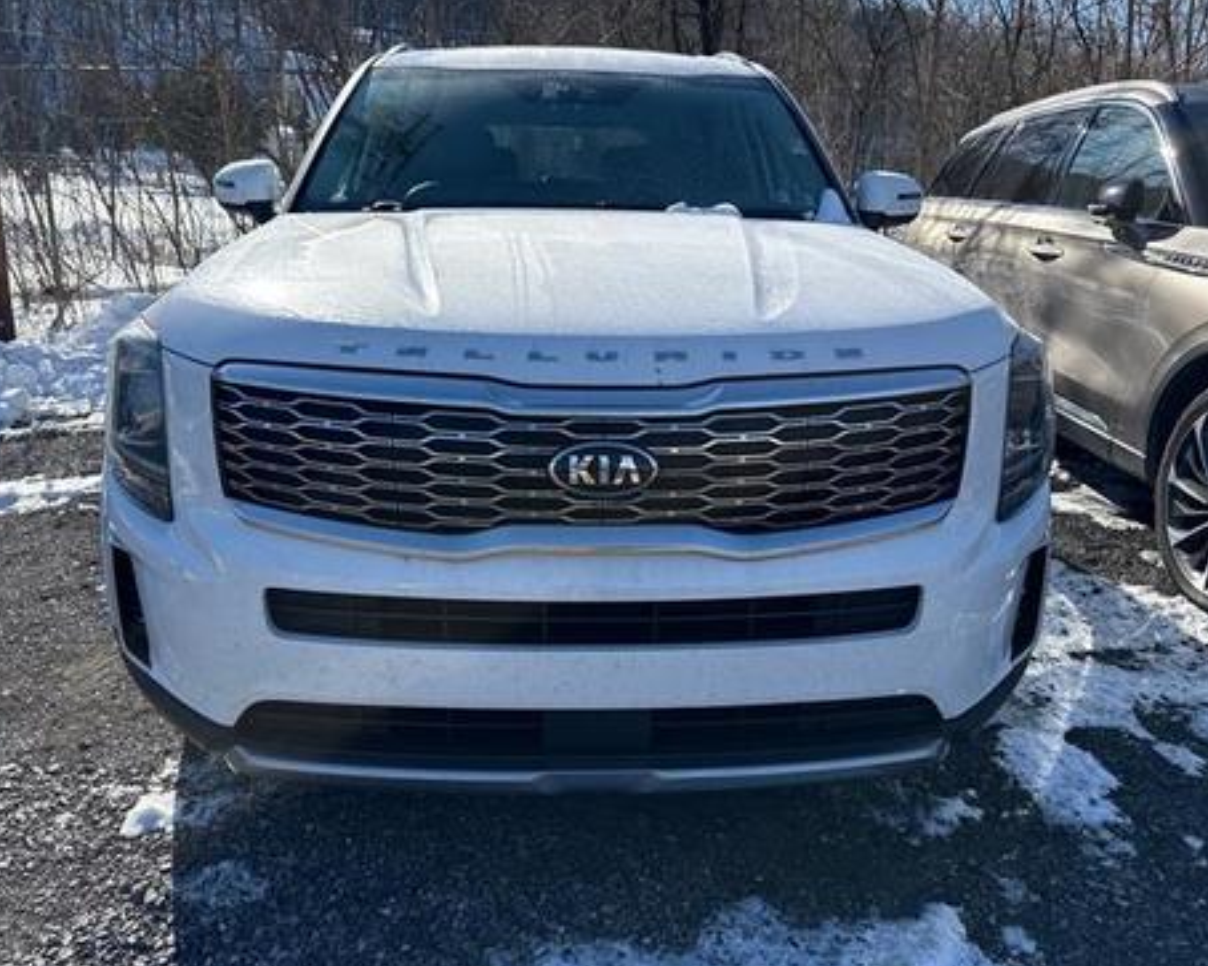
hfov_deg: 66.0
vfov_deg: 54.9
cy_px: 490
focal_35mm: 26
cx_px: 585
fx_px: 929
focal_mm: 6.76
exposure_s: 1/5714
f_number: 1.78
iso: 100
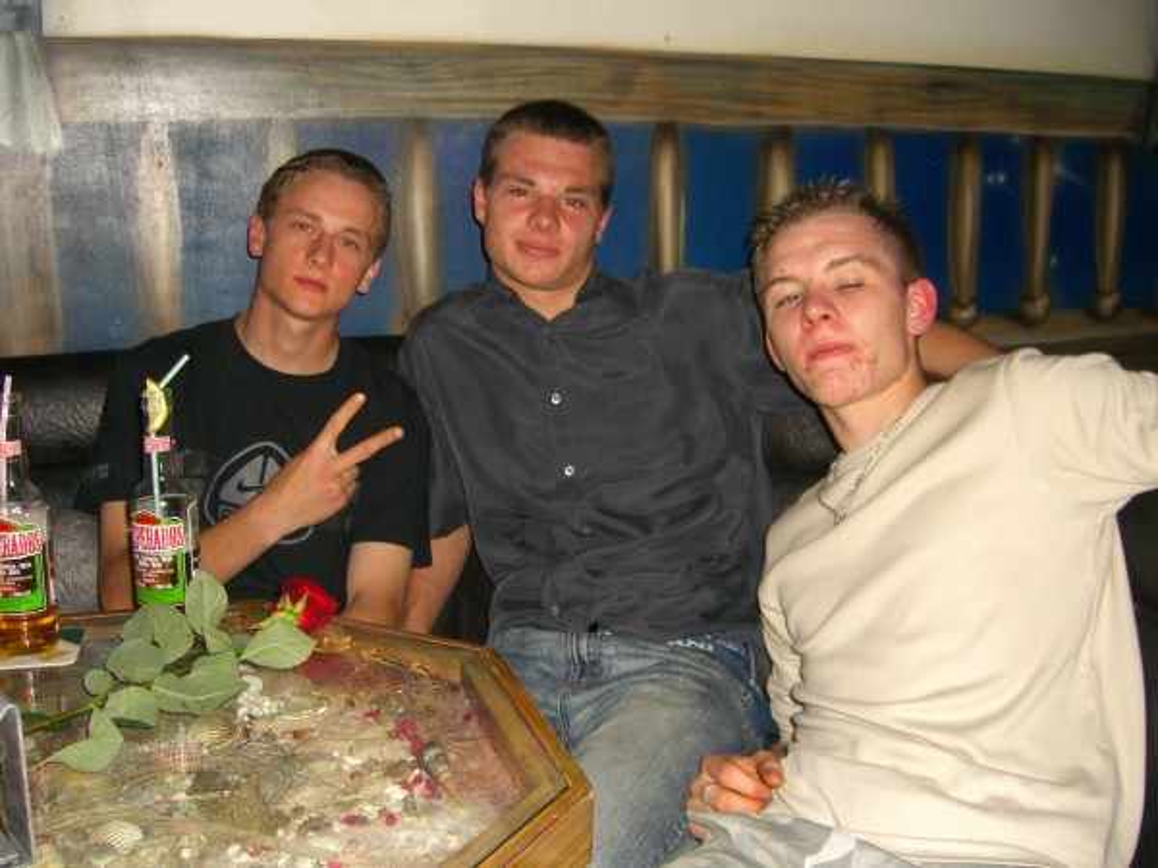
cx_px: 579
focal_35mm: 38
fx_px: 1271
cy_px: 434
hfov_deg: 49.0
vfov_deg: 37.7
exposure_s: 1/60
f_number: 2.8
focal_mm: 7.9
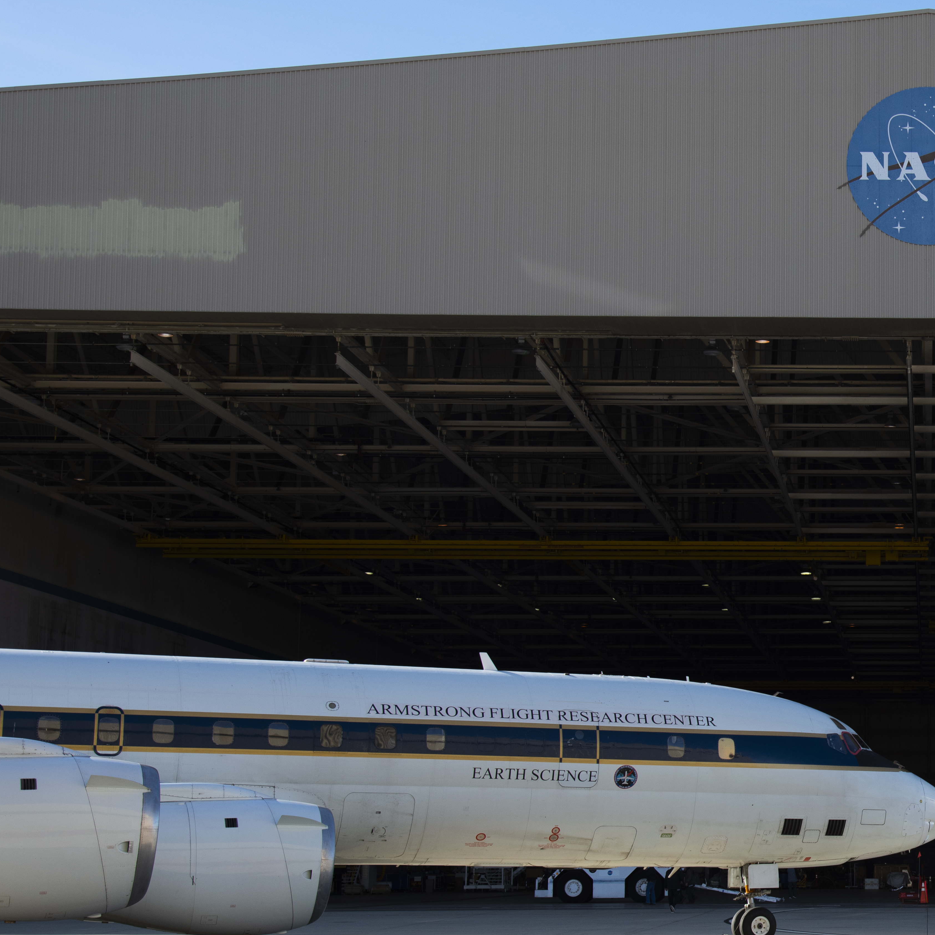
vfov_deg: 23.9
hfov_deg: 22.8
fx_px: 2200
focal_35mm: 72
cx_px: 978
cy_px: 569
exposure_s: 1/400
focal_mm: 40
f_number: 8
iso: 200
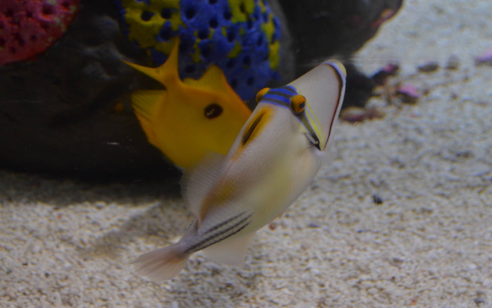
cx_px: 246
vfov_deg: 16.3
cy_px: 161
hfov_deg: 25.8
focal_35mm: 80
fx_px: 1073
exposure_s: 1/50
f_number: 4.8
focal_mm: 52
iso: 800
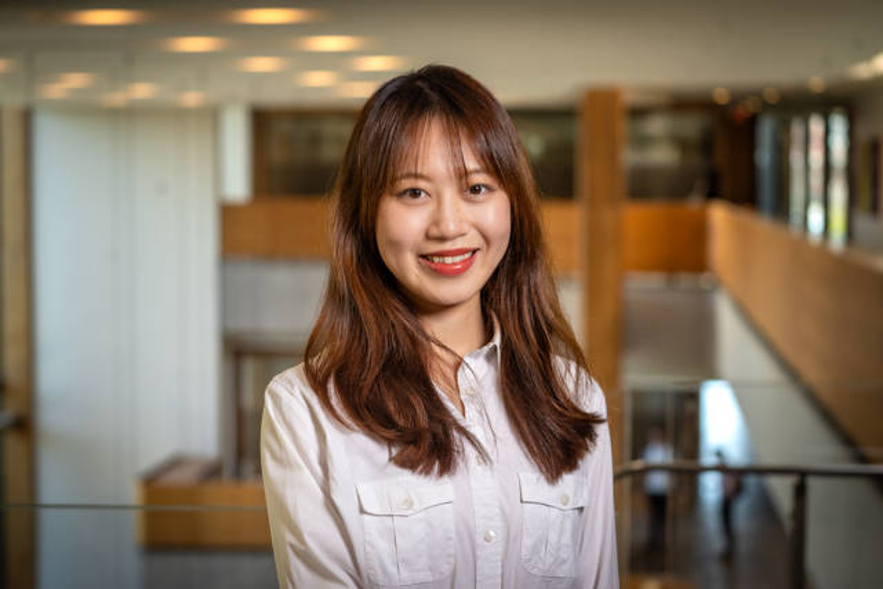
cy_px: 294
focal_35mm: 78
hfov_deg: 26.0
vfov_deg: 17.5
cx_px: 442
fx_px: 1913
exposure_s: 1/160
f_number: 4
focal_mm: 78
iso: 320
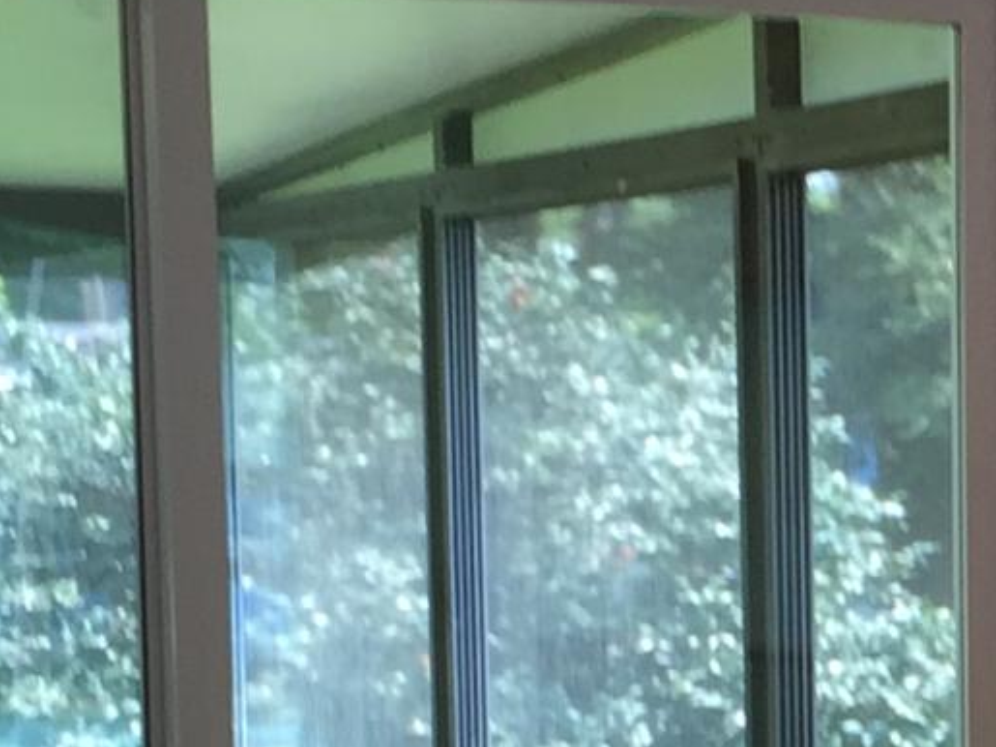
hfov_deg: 11.3
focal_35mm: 169
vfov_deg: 8.6
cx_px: 1441
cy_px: 1159
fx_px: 4861
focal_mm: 4.15
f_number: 2.2
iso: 40
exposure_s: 1/60
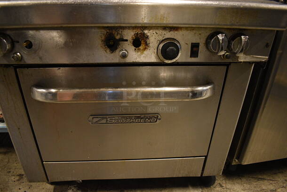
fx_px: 215
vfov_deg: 48.0
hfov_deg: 67.3
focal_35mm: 27
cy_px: 96
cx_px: 144
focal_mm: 18
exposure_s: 1/30
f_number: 3.5
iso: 1800
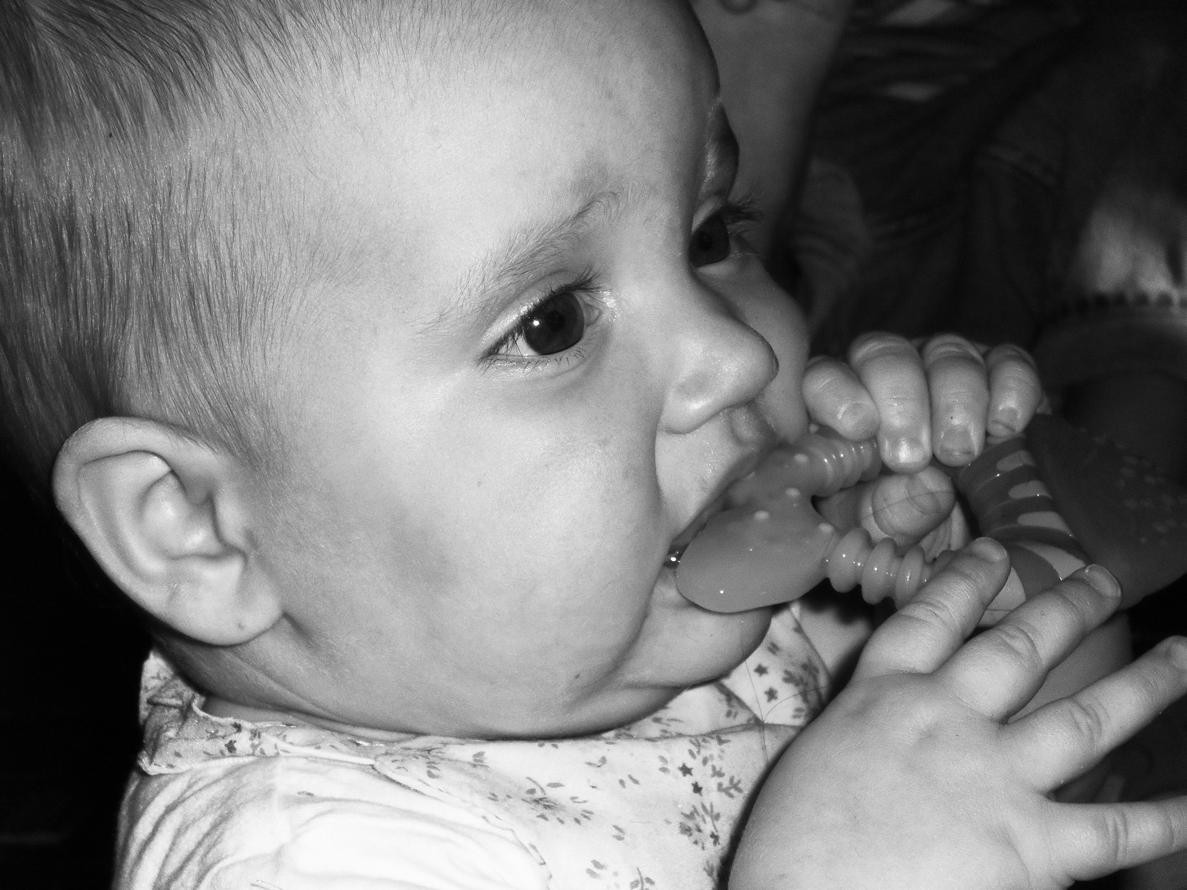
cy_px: 445
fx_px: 3601
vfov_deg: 14.1
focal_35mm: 105
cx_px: 594
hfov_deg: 18.7
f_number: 5.8
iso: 200
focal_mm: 18.9
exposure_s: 1/60
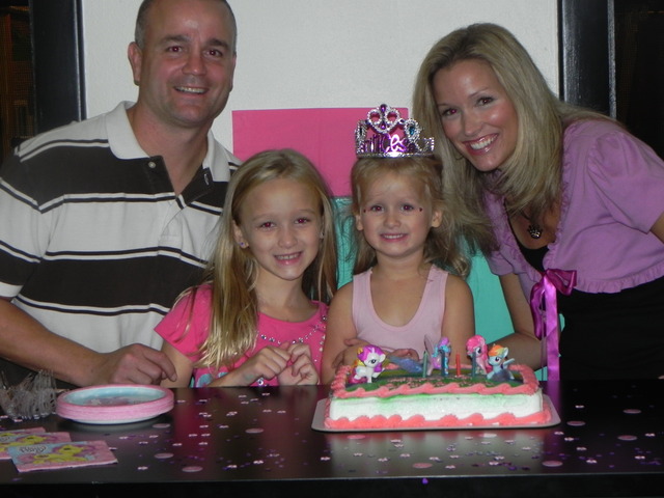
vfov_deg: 17.4
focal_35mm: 85
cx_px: 332
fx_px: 1630
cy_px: 249
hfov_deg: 23.0
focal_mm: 15.1
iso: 200
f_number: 4
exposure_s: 1/30
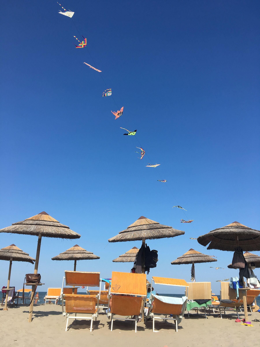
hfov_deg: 48.2
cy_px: 174
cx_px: 130
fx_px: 290
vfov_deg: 61.7
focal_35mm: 29
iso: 25
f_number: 2.2
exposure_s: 1/1637
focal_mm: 4.15
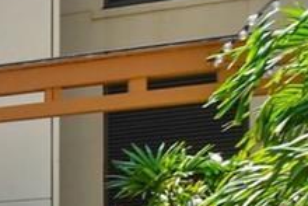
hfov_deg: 12.2
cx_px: -542
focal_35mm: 109
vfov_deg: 11.5
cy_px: 390
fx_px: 933
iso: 100
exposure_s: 1/500
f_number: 7.1
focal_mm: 10
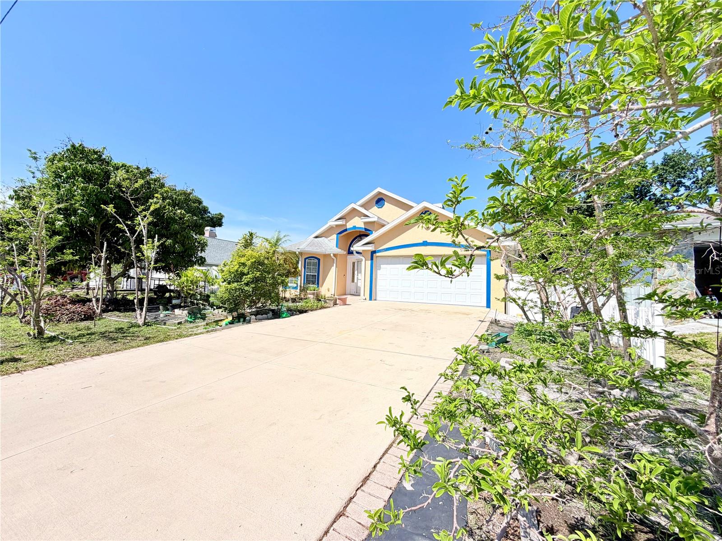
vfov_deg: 85.7
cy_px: 270
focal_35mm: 14
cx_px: 361
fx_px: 292
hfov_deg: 102.1
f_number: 2.2
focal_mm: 2.22
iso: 20
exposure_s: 1/1431
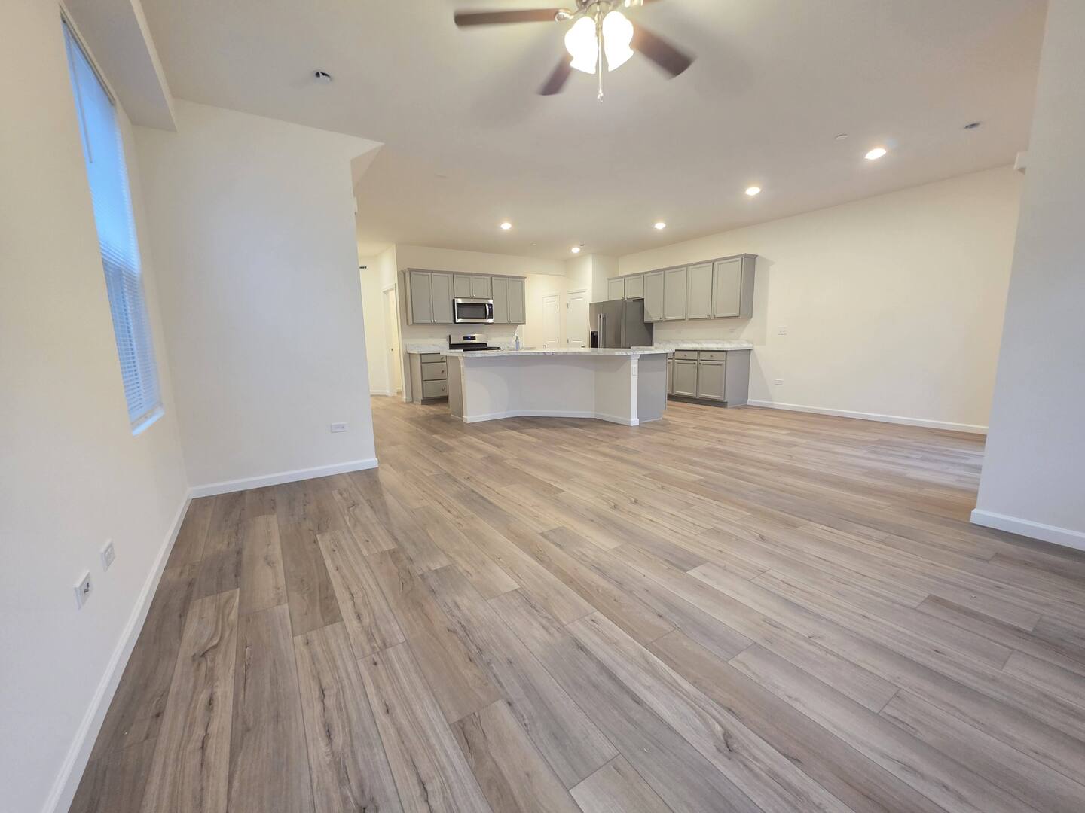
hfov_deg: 106.2
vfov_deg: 89.9
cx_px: 542
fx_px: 407
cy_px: 406
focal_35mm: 13
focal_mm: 2.2
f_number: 1.9
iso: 400
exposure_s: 1/60
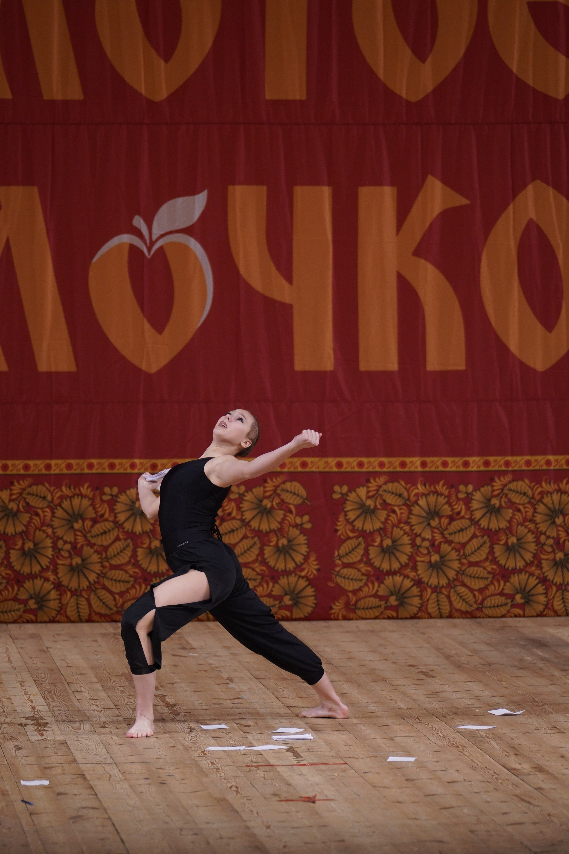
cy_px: 427
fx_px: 4931
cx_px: 284
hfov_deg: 6.6
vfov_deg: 9.9
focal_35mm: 208
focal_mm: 139
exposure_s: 1/400
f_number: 3.2
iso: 1250
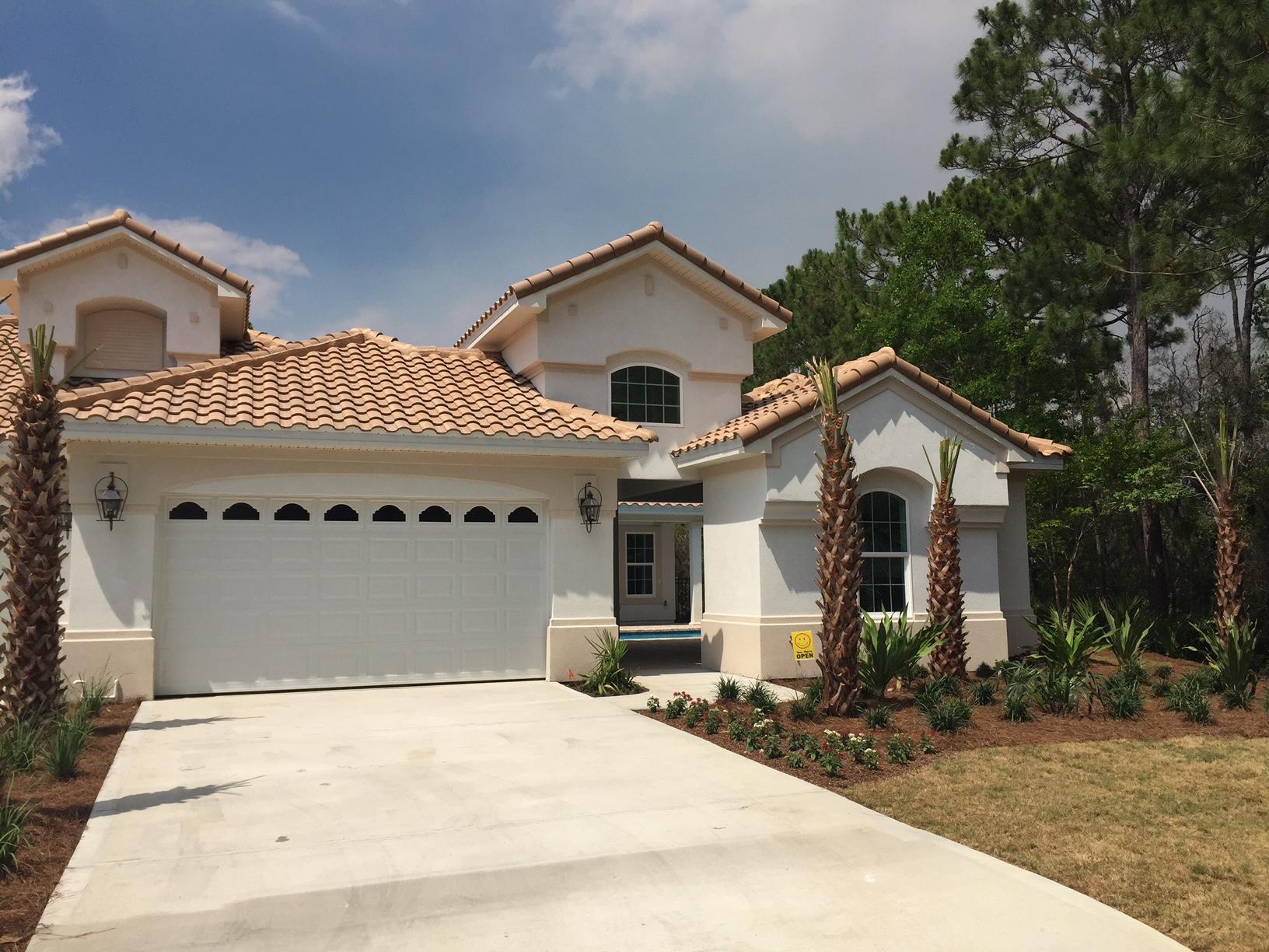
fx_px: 1063
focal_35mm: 29
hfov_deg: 61.7
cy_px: 476
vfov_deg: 48.2
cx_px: 634
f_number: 2.2
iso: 32
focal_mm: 4.15
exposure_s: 1/3597
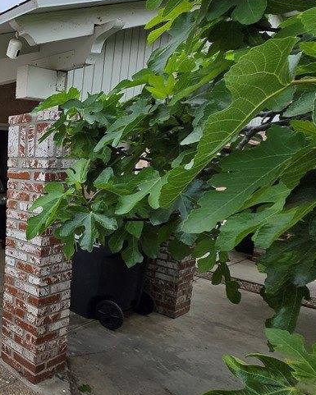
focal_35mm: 27
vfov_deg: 64.0
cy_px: 207
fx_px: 316
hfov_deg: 38.5
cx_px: -67
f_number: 2.2
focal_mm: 1.7
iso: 25
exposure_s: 1/180
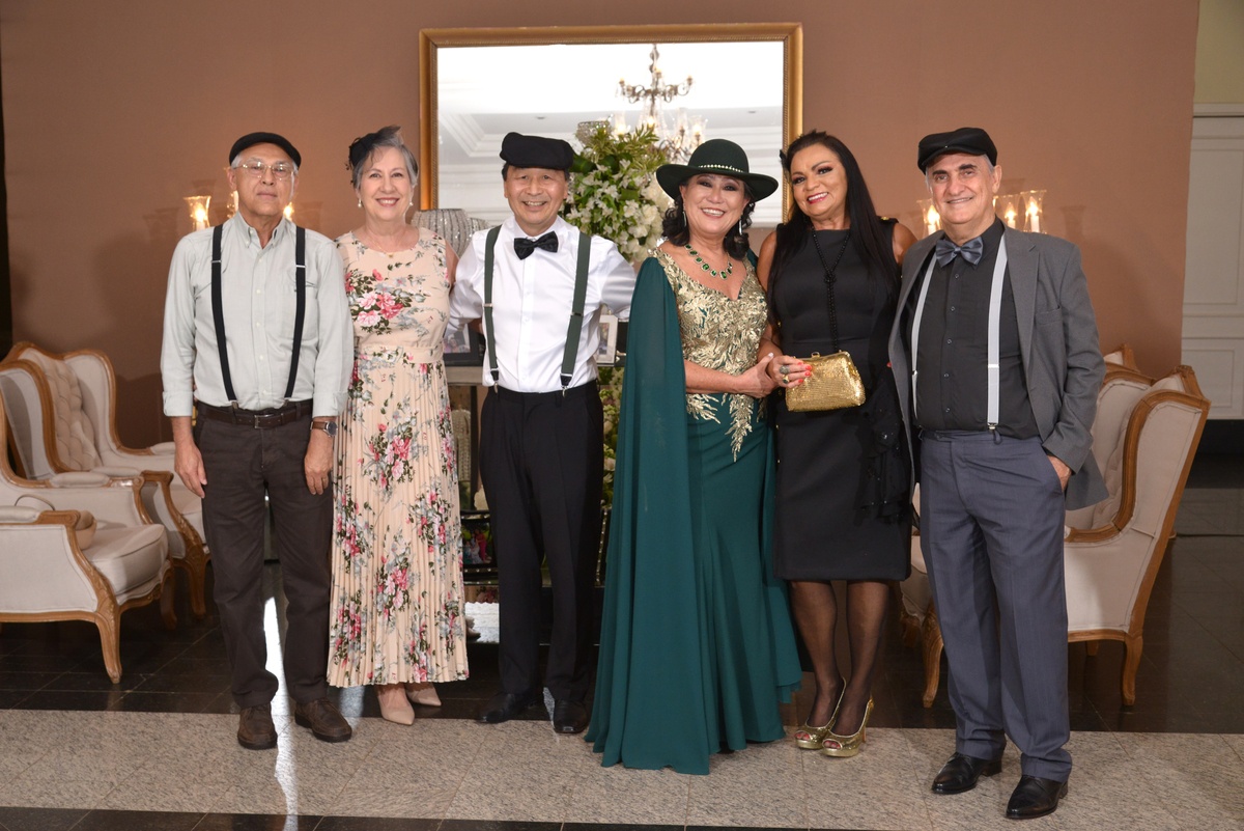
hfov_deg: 44.5
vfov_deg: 30.5
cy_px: 416
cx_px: 622
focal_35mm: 44
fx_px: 1521
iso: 1600
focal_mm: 44
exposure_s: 1/160
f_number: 6.3
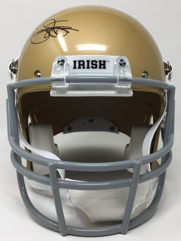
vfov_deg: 61.6
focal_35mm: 29
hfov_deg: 48.3
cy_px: 120
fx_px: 202
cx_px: 90
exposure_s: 1/120
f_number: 2.2
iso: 40
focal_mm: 4.15
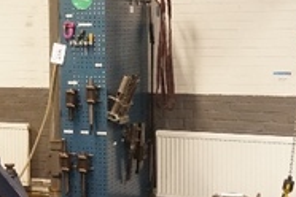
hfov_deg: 21.6
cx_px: 49
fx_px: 765
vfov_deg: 14.7
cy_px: 56
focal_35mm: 93
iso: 3200
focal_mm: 16
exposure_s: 1/125
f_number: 3.5
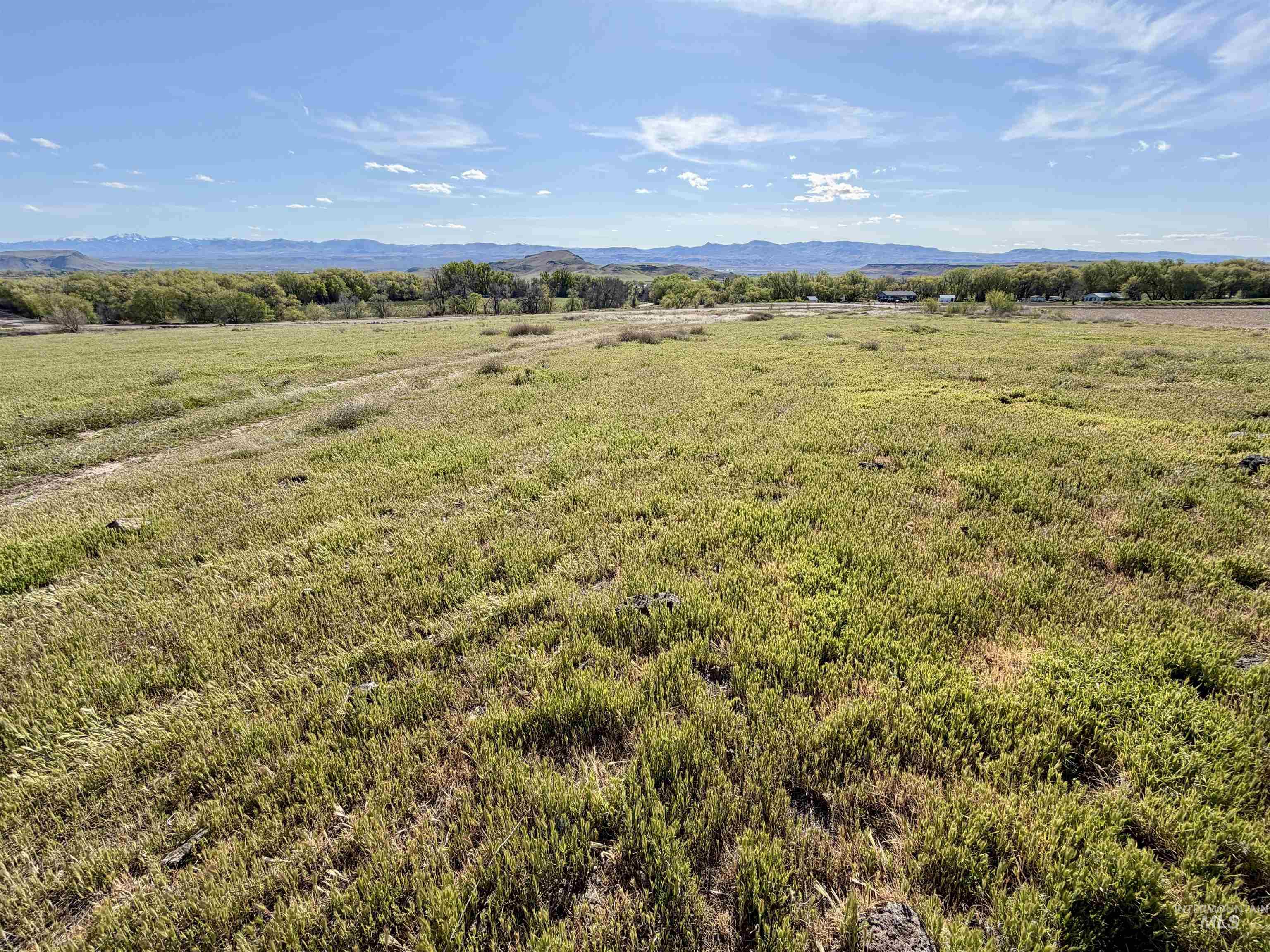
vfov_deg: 85.7
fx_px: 514
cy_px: 476
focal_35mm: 14
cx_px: 635
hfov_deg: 102.1
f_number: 2.2
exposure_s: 1/942
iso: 20
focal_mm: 2.22
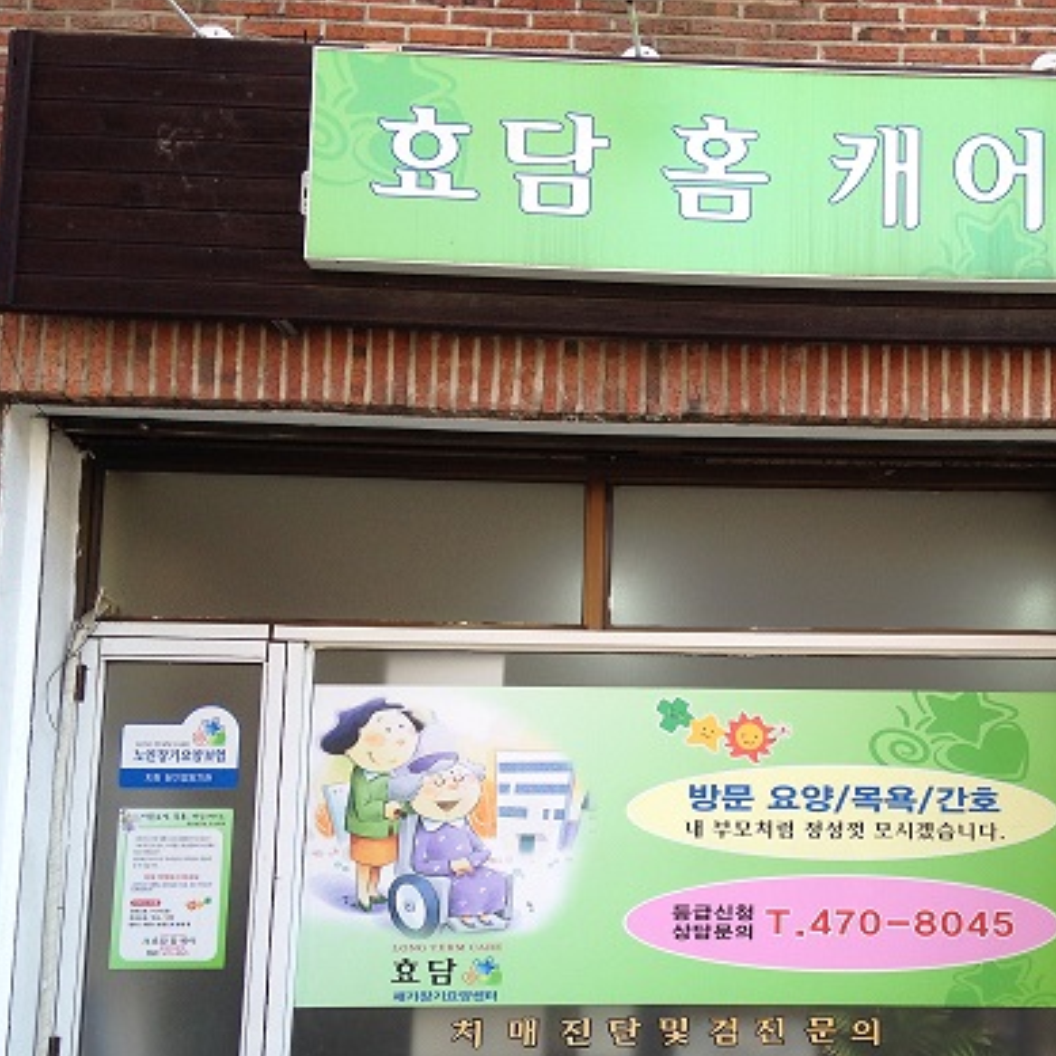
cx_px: 818
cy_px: 657
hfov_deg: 33.8
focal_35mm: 49
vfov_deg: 34.5
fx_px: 1691
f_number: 2.4
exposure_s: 1/153
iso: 50
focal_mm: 4.12
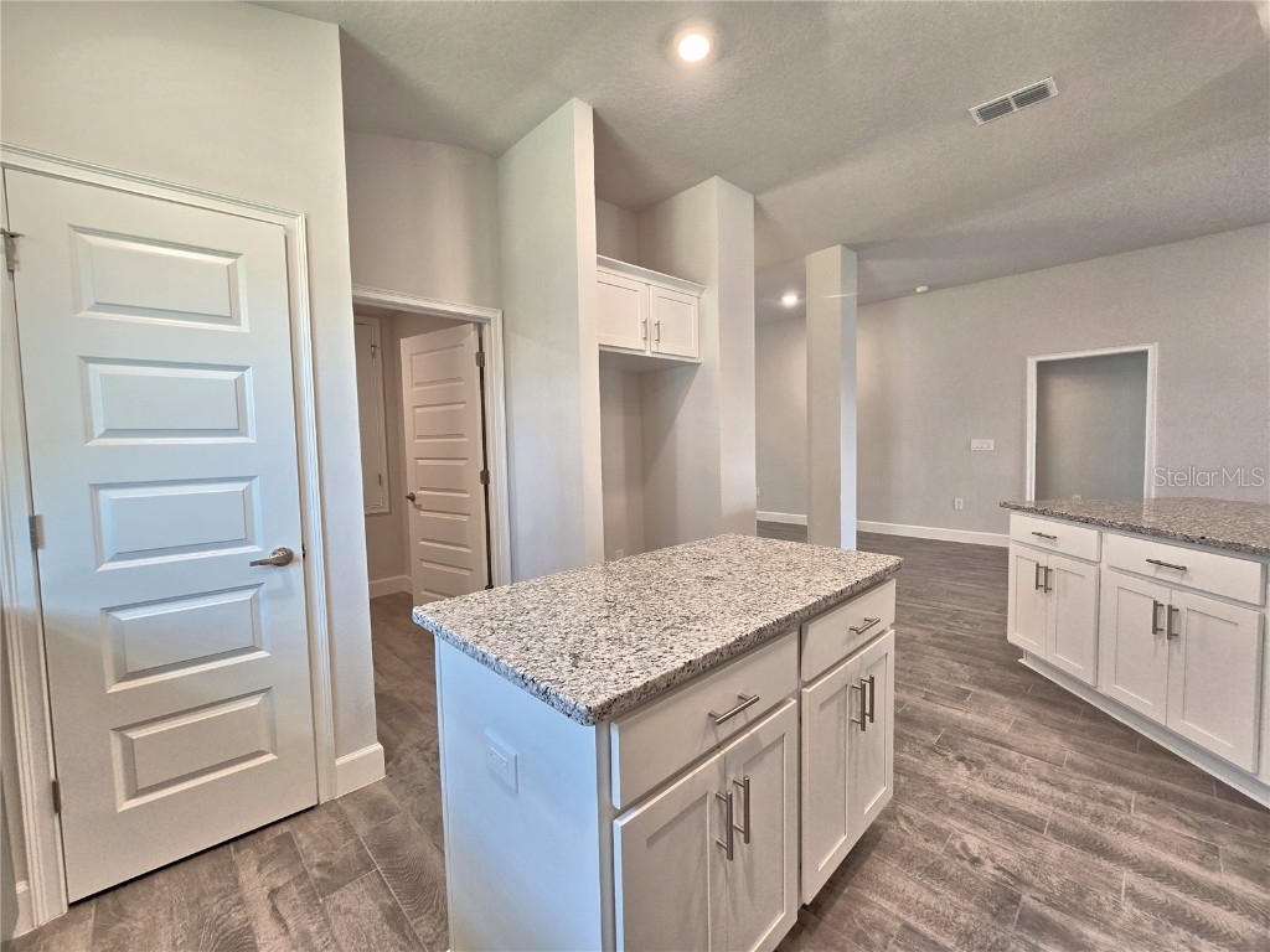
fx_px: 477
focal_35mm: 13
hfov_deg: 106.2
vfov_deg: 89.9
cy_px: 476
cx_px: 635
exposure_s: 1/60
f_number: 2.2
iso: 160
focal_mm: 2.2
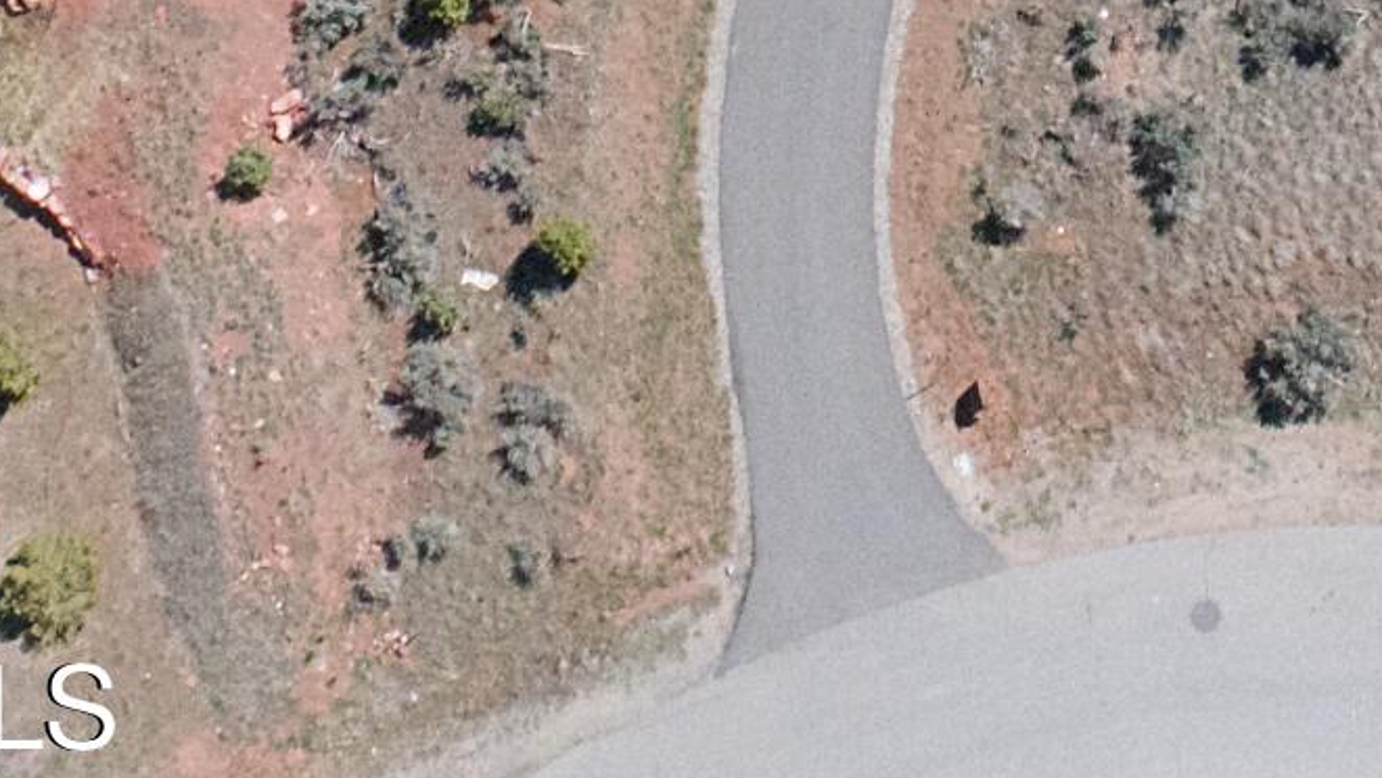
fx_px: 4178
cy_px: -1192
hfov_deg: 18.6
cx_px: 1133
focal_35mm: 114
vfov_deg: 9.3
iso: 3200
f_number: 8
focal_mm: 8.8
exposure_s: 1/1250
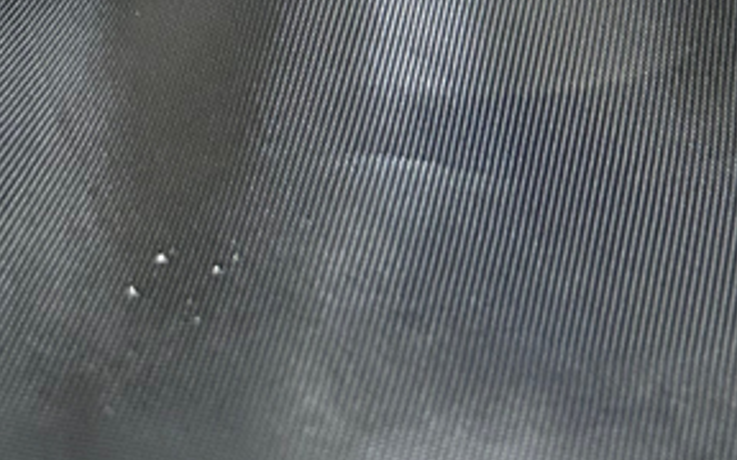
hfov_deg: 17.9
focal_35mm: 115
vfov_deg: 8.7
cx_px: 105
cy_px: -1050
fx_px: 2310
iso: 500
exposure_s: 1/60
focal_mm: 5.7
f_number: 1.5
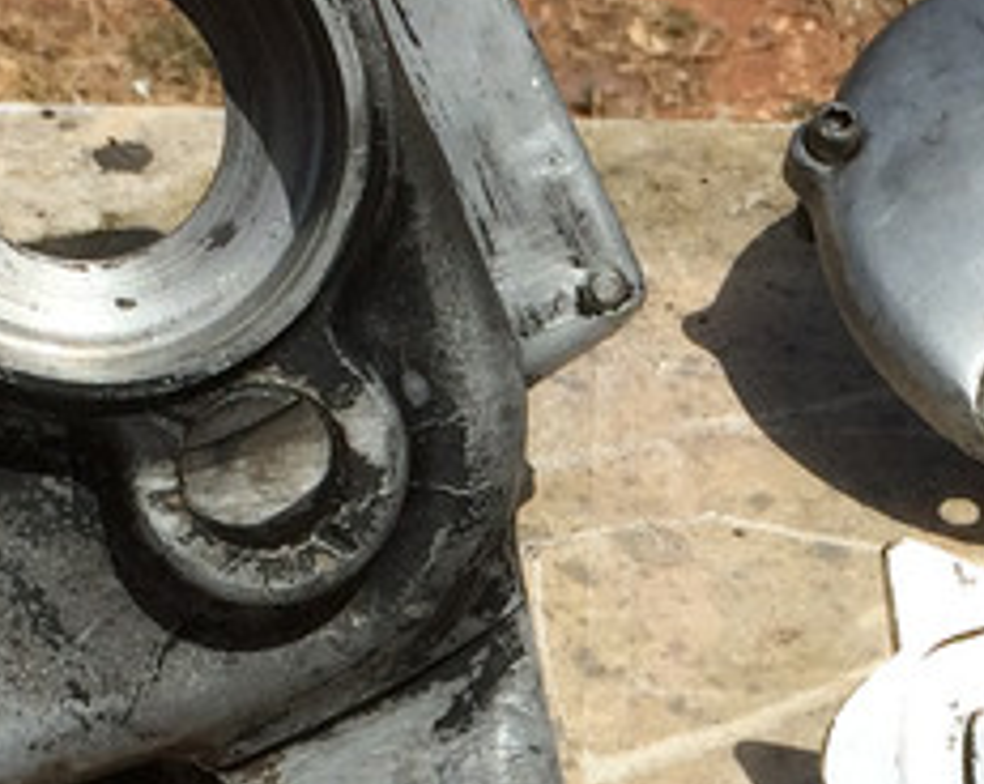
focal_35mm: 131
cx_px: 863
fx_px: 3809
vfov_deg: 11.6
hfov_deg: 14.6
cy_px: 886
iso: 32
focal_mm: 4.15
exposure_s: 1/3731
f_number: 2.2
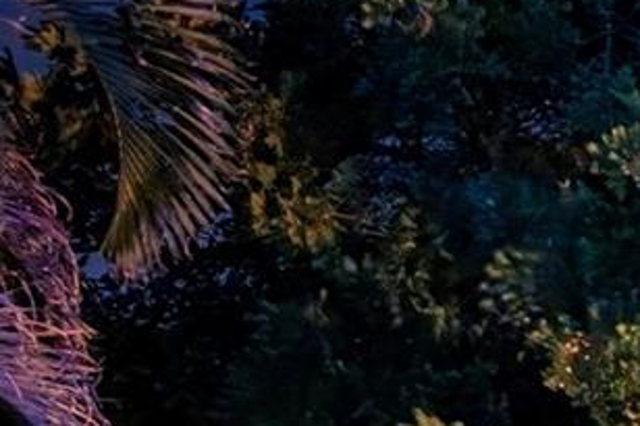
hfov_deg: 17.7
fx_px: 1386
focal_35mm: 78
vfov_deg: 15.8
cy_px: 680
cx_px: 1297
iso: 800
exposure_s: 30
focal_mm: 10
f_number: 8
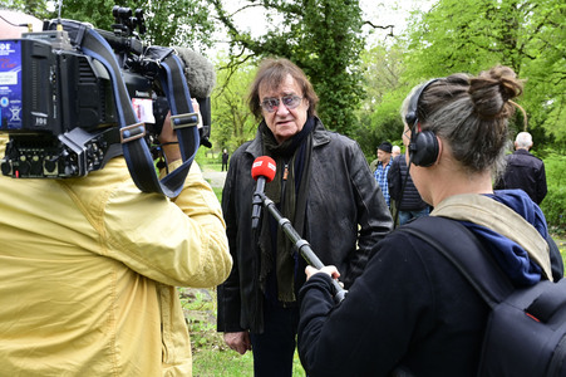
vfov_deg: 35.0
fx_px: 597
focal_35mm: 38
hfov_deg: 50.7
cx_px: 283
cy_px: 188
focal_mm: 38
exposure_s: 1/250
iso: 800
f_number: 7.1
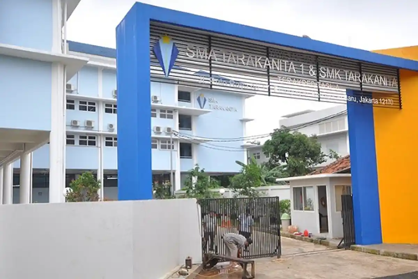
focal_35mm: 30
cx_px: 209
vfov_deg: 43.6
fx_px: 348
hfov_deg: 61.9
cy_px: 140
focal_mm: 20
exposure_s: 1/160
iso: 500
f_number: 8
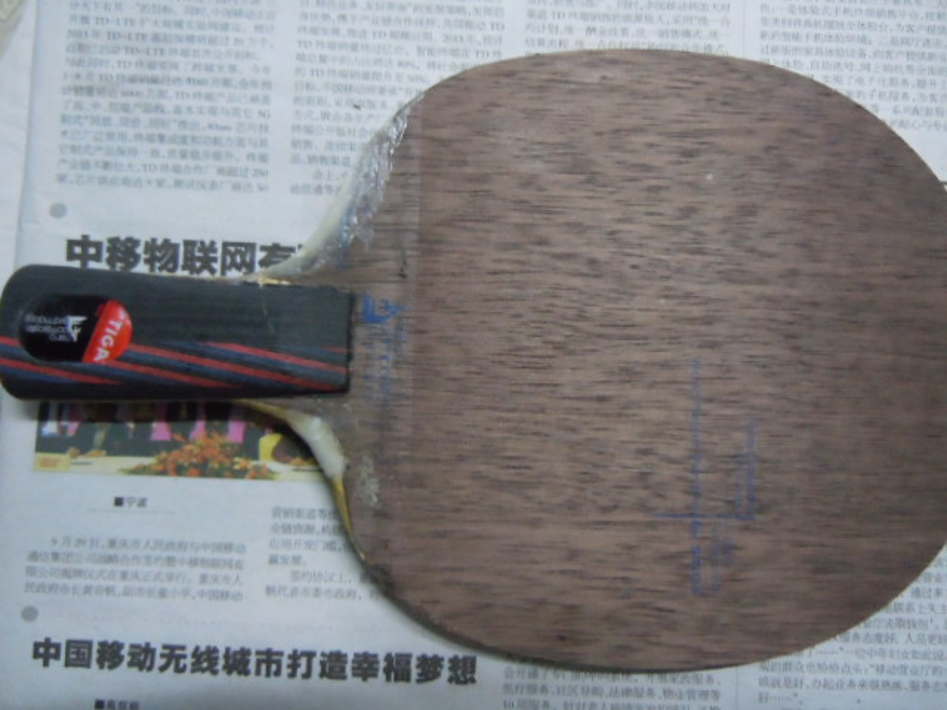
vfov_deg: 46.8
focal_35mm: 30
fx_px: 821
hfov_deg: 60.0
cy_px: 355
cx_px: 474
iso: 800
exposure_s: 1/13
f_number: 3.5
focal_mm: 5.4
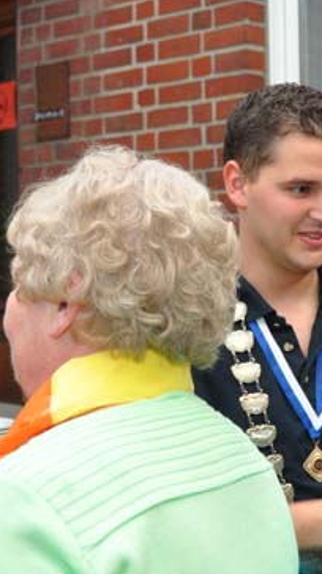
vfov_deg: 25.6
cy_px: 259
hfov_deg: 14.2
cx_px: 349
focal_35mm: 83
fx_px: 1261
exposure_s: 1/60
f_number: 4
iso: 800
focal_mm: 24
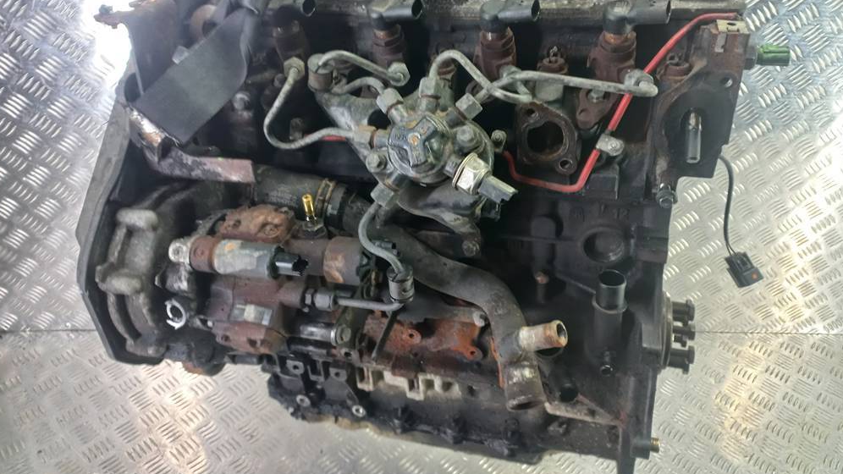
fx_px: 626
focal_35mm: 28
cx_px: 427
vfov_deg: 41.3
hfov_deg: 67.9
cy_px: 188
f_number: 1.8
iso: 160
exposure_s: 1/33
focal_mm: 4.6
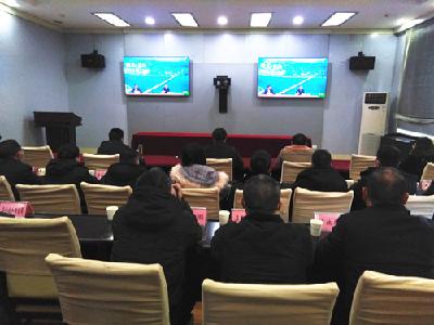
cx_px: 217
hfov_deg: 69.4
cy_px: 162
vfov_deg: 54.9
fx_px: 313
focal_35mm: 25
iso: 397
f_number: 2.2
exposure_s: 1/24
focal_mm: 3.46
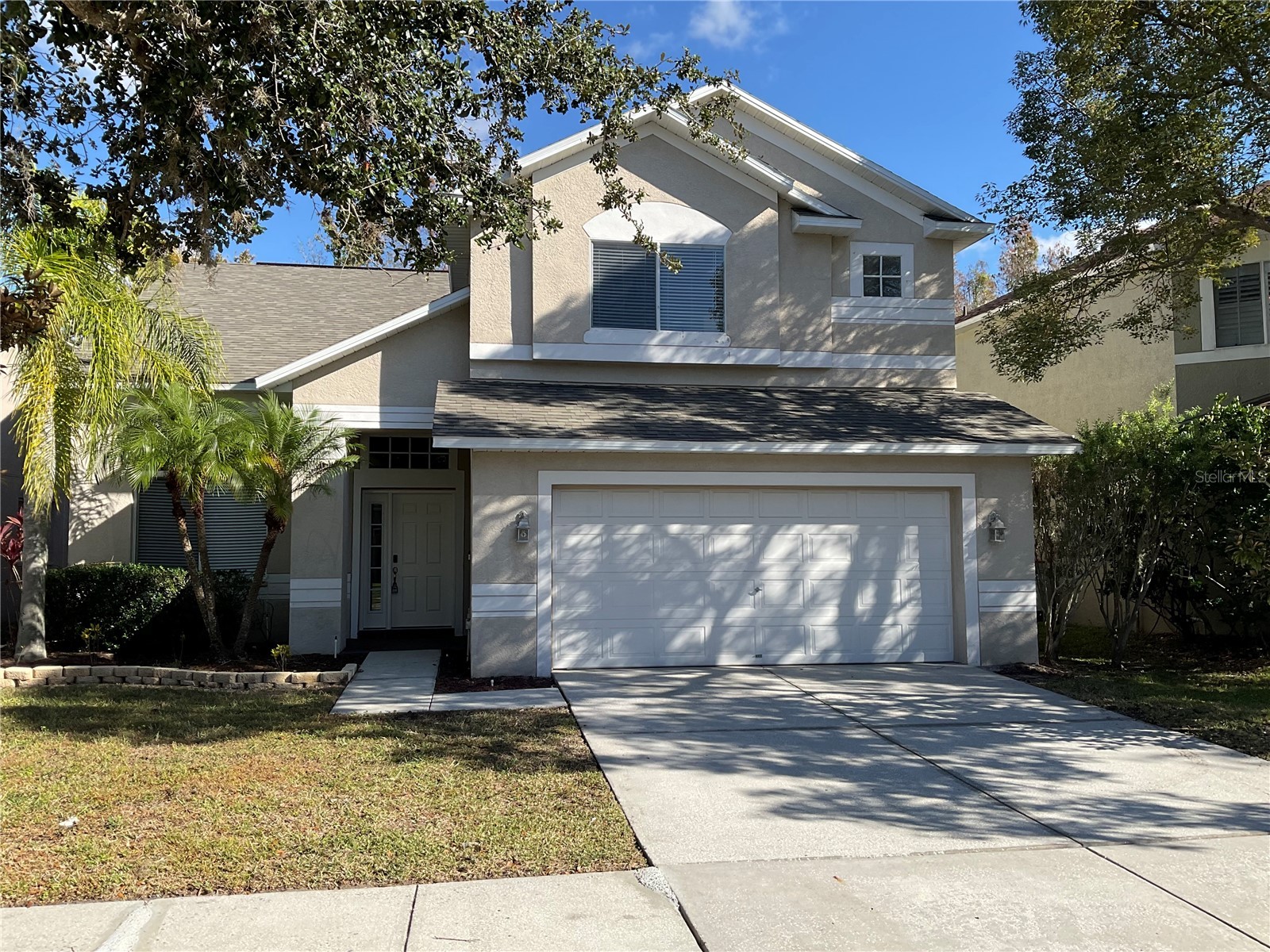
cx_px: 635
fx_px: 1064
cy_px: 476
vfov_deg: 48.2
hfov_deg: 61.7
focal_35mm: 29
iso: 16
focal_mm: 3
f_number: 1.8
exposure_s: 1/1279
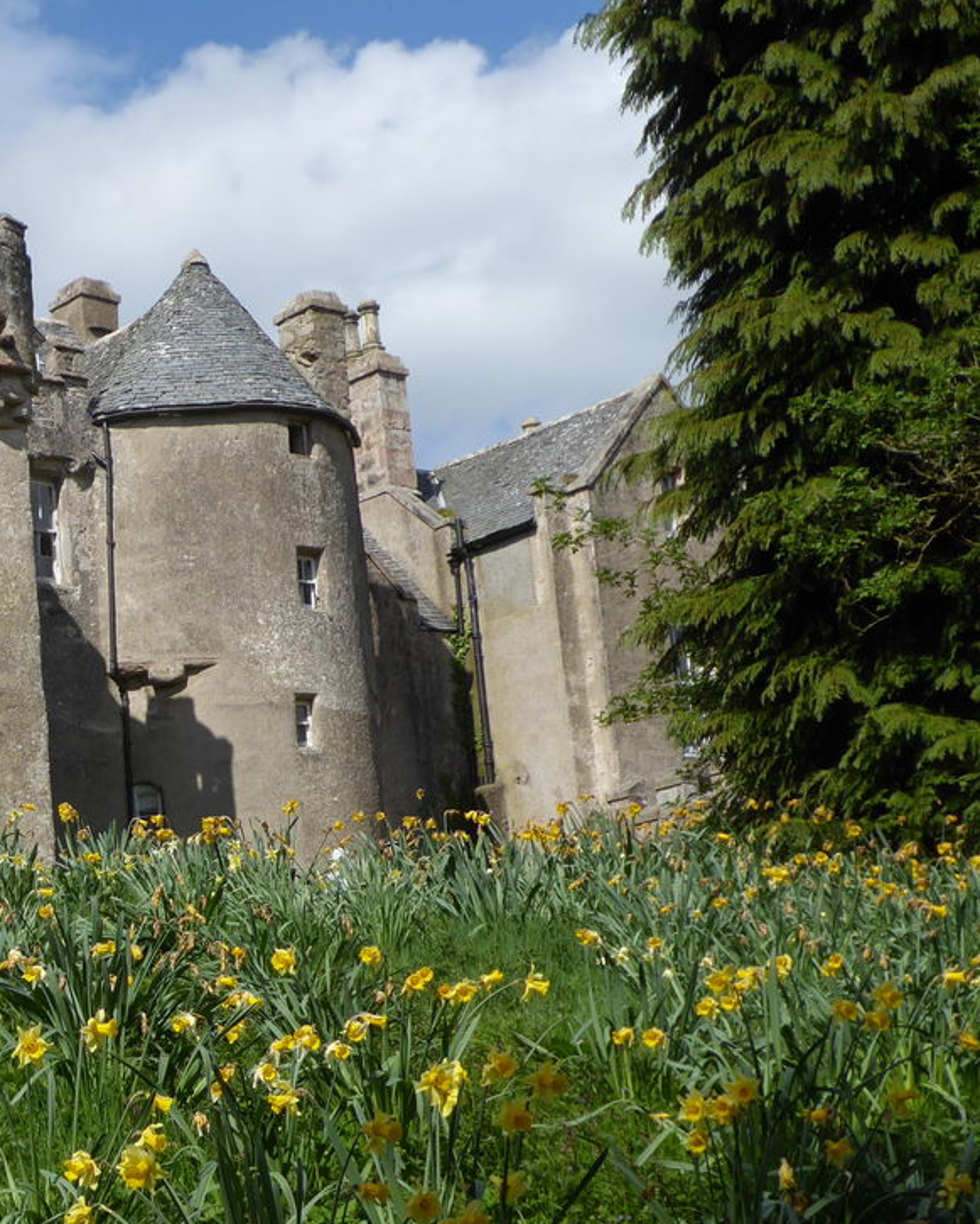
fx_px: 2574
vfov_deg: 26.8
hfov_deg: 20.9
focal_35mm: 71
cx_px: 15
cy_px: 627
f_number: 3.9
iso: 80
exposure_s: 1/800
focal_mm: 7.8
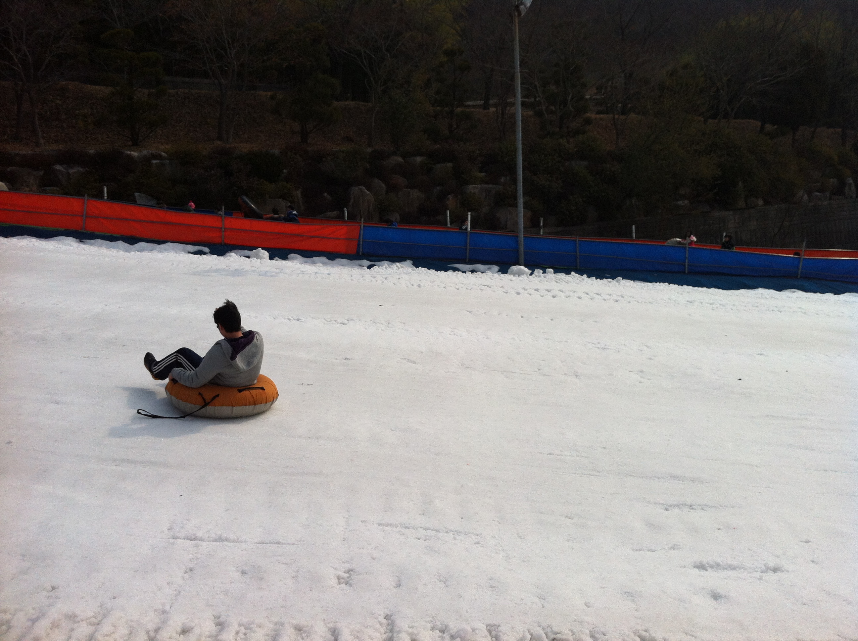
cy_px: 320
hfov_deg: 52.7
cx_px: 429
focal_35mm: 35
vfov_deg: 40.6
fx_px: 866
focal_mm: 3.85
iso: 80
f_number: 2.8
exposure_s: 1/3016
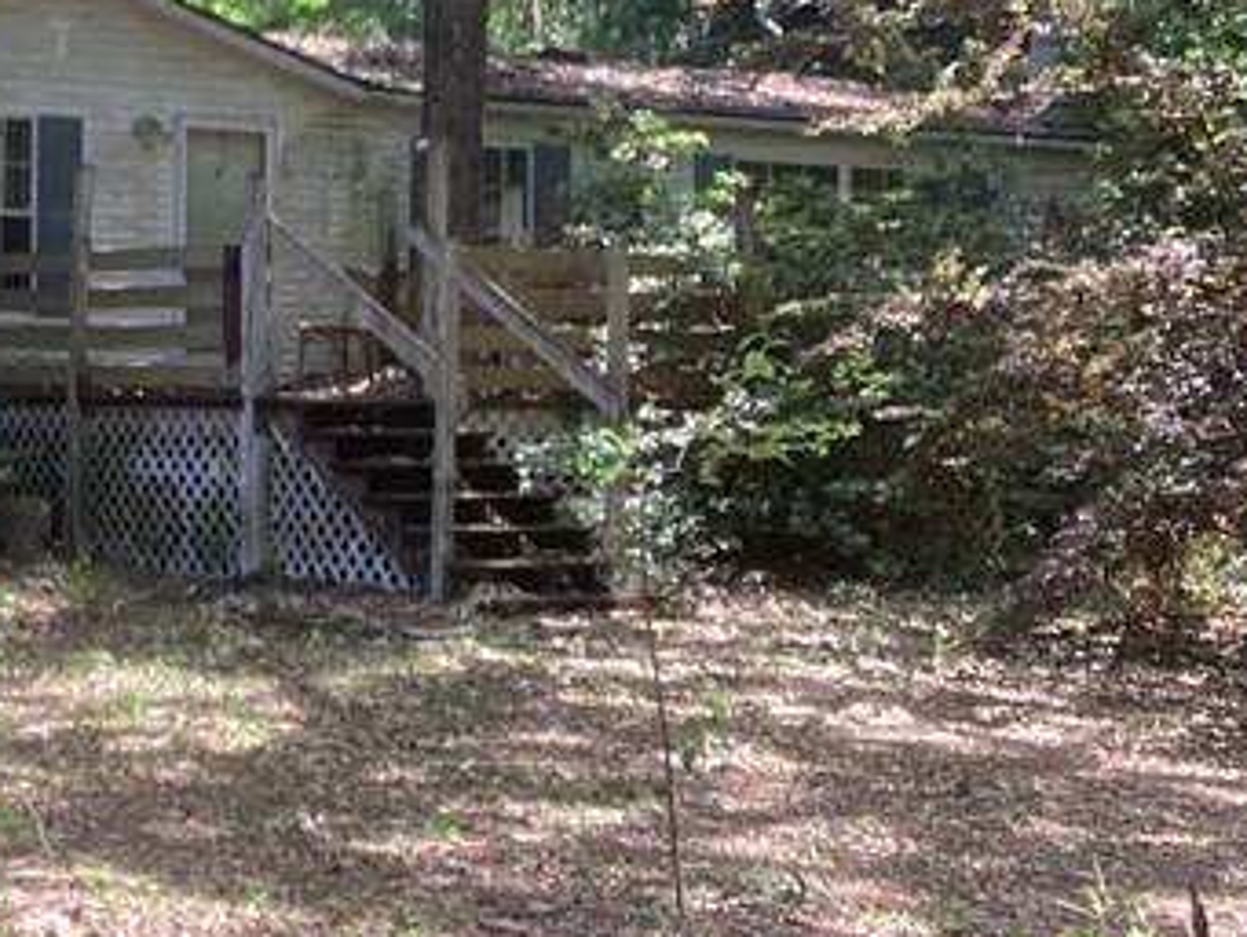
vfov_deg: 15.9
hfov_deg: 20.3
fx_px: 3351
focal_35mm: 93
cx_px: -48
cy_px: 340
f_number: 2.4
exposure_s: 1/125
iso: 25
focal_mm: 3.3
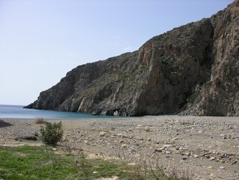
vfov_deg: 40.7
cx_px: 120
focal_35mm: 35
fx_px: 242
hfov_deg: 52.6
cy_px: 90
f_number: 2.8
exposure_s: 1/984
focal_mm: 8.9
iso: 50
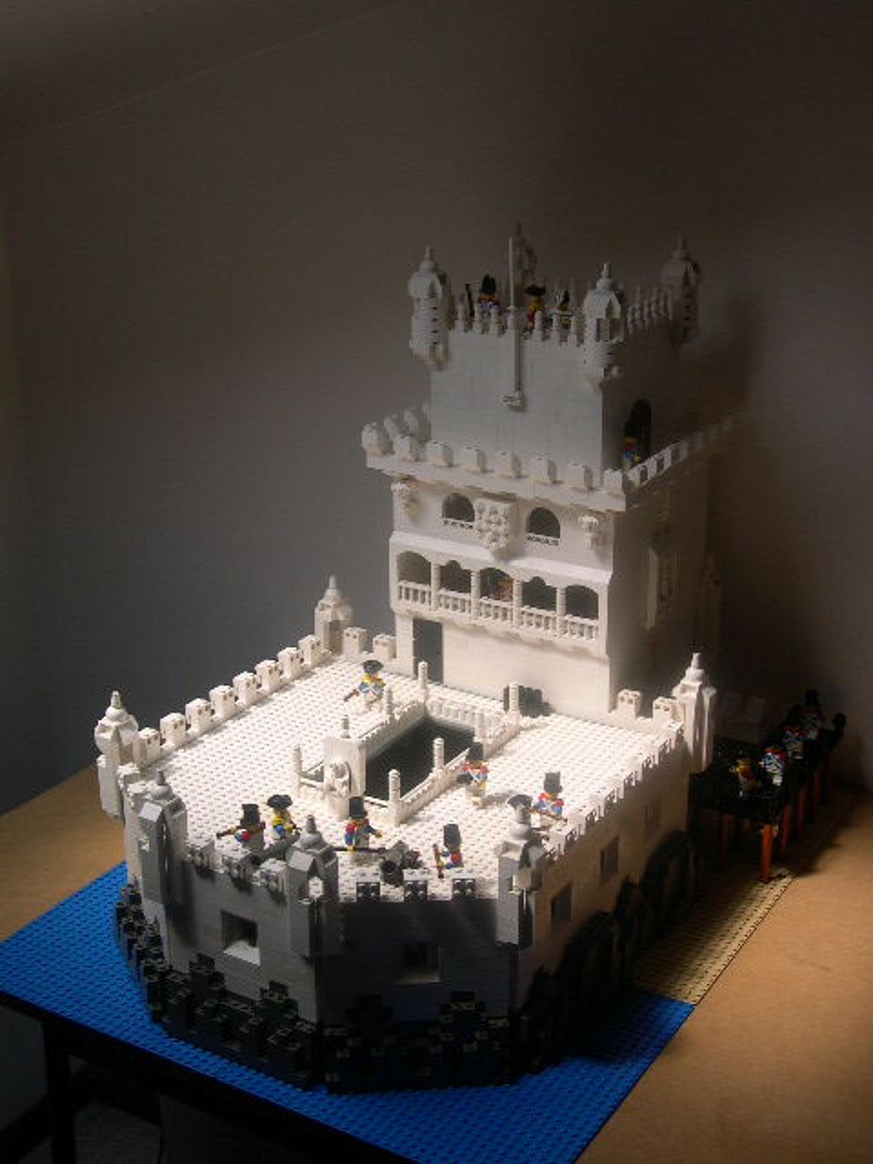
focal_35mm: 47
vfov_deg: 40.4
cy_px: 582
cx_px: 436
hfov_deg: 30.9
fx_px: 1580
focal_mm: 10.1
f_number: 3.1
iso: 100
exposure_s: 1/574
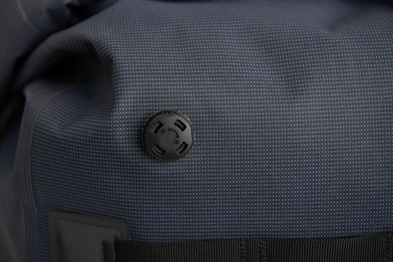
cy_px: 131
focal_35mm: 70
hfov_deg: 28.8
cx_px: 196
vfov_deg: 19.5
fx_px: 764
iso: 250
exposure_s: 1/125
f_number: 5
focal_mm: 70
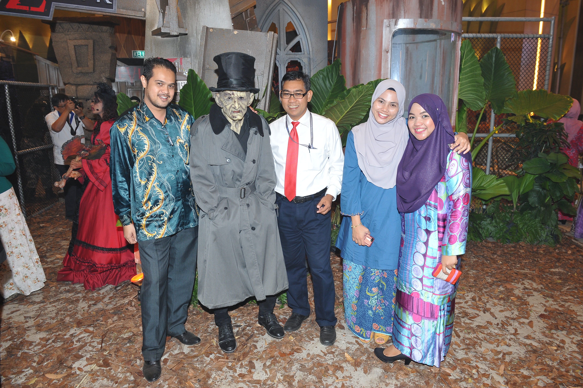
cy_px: 194
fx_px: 388
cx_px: 292
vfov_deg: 53.1
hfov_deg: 73.8
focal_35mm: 24
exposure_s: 1/80
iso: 800
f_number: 5
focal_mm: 24
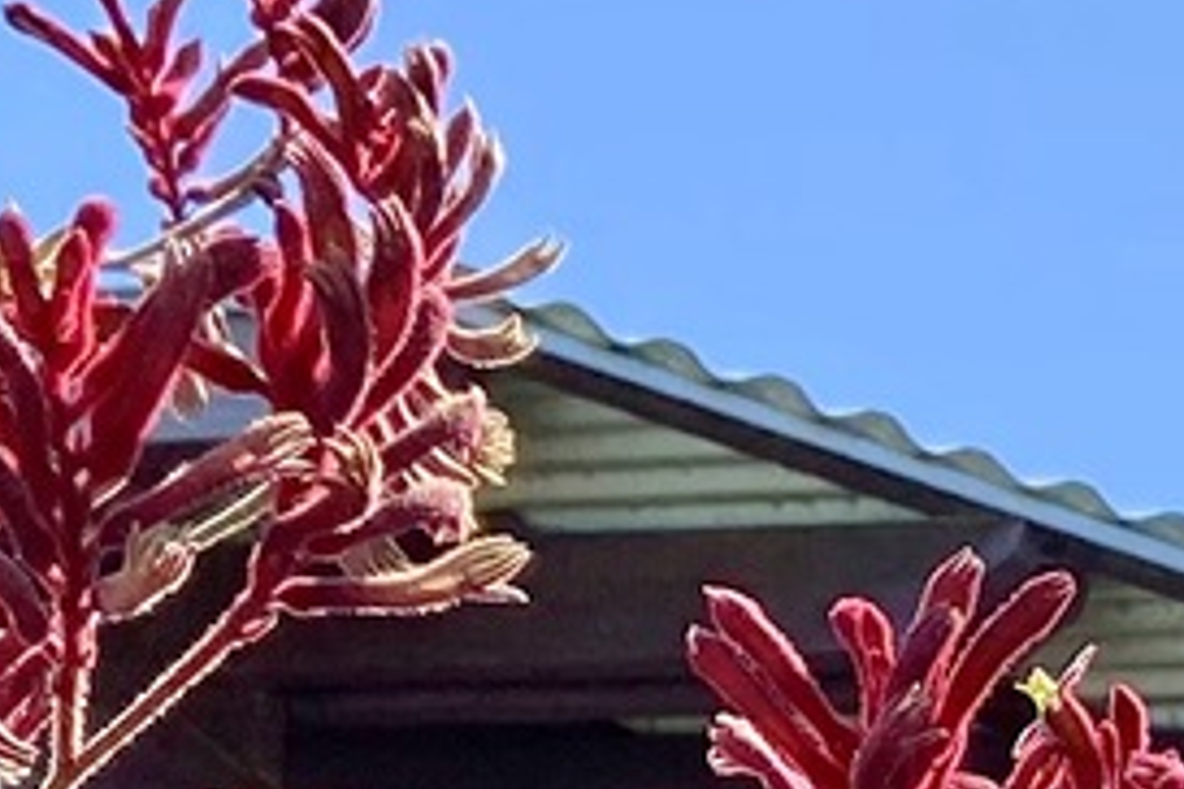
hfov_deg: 10.0
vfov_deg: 6.5
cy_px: 2007
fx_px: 6511
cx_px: 1843
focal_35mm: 198
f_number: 1.8
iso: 32
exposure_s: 1/1135
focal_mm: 4.25
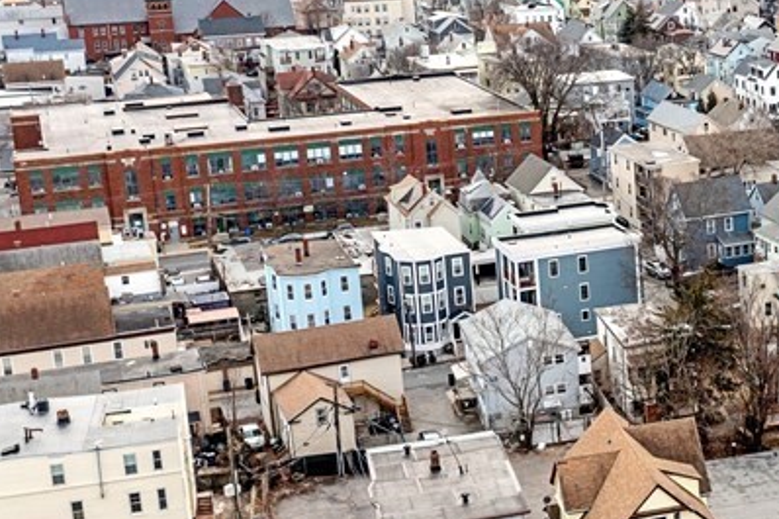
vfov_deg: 18.9
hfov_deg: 25.6
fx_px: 1557
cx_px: 902
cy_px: 212
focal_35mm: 72
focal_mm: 10.26
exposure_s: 1/160
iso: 100
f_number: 4
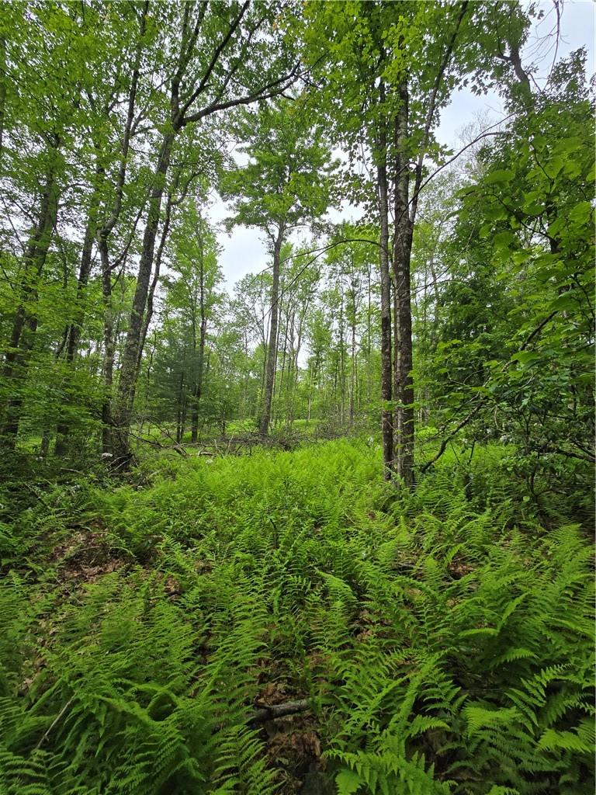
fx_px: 298
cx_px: 298
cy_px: 398
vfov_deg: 106.2
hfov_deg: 89.9
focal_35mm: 13
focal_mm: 2.2
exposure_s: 1/970
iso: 50
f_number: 2.2
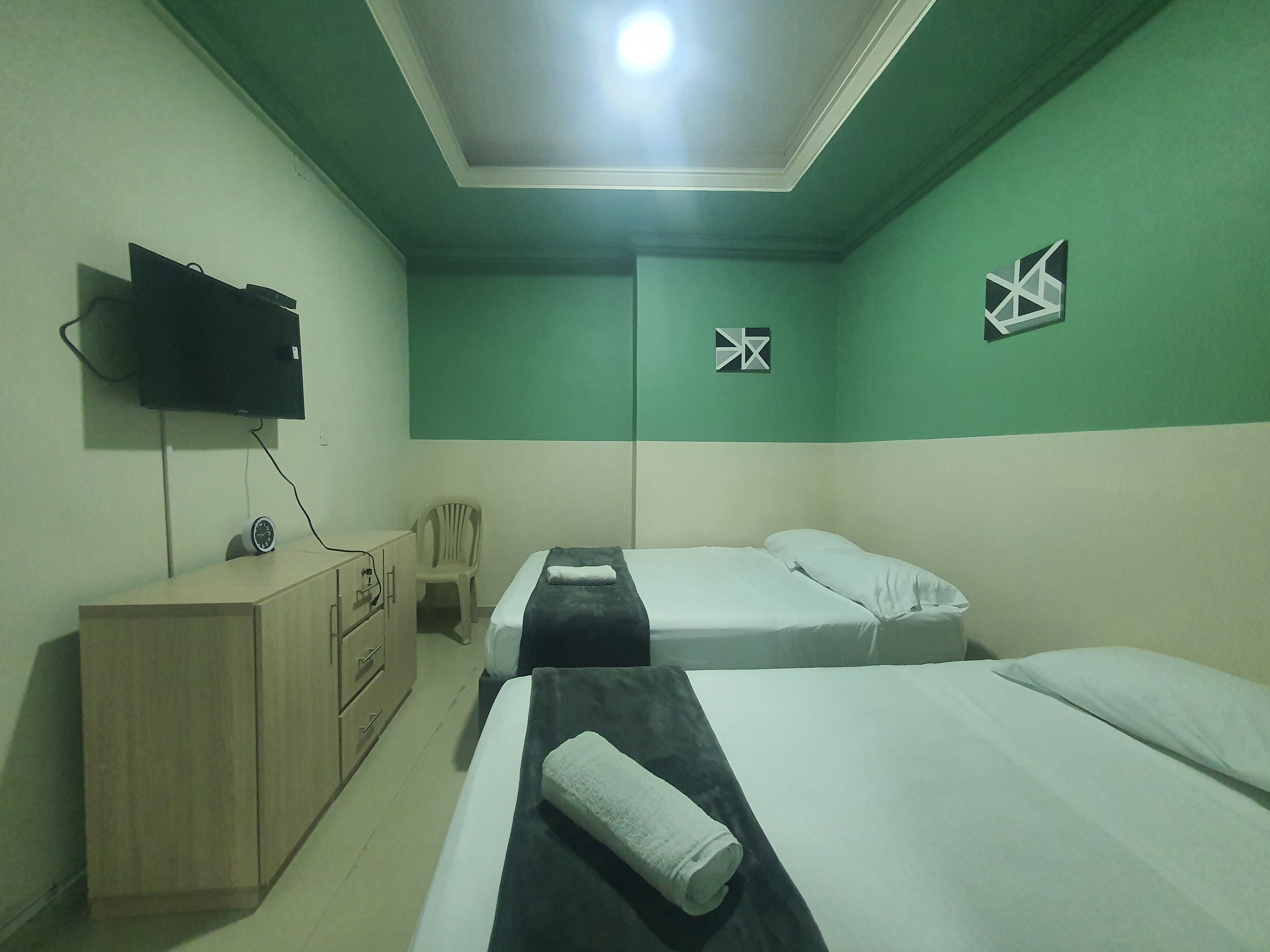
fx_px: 477
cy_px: 476
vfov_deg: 89.9
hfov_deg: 106.2
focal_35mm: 13
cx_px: 635
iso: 400
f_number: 2.2
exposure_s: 1/40
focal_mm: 1.8
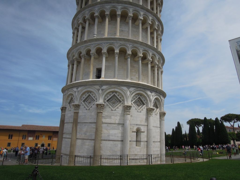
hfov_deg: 71.6
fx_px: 166
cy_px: 90
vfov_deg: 56.8
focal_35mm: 24
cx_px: 120
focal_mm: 4.3
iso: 160
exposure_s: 1/1250
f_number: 5.6
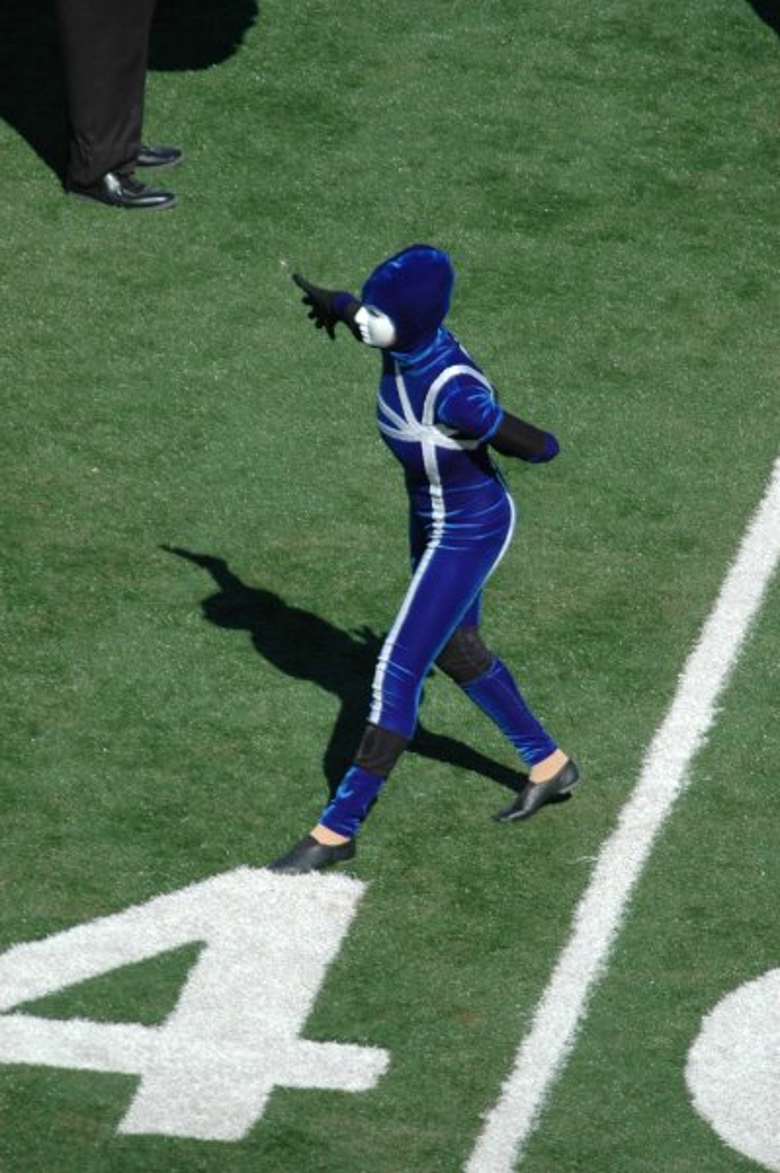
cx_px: 390
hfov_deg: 2.3
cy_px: 586
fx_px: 19532
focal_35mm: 600
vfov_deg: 3.4
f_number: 5.6
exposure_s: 1/1000
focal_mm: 400
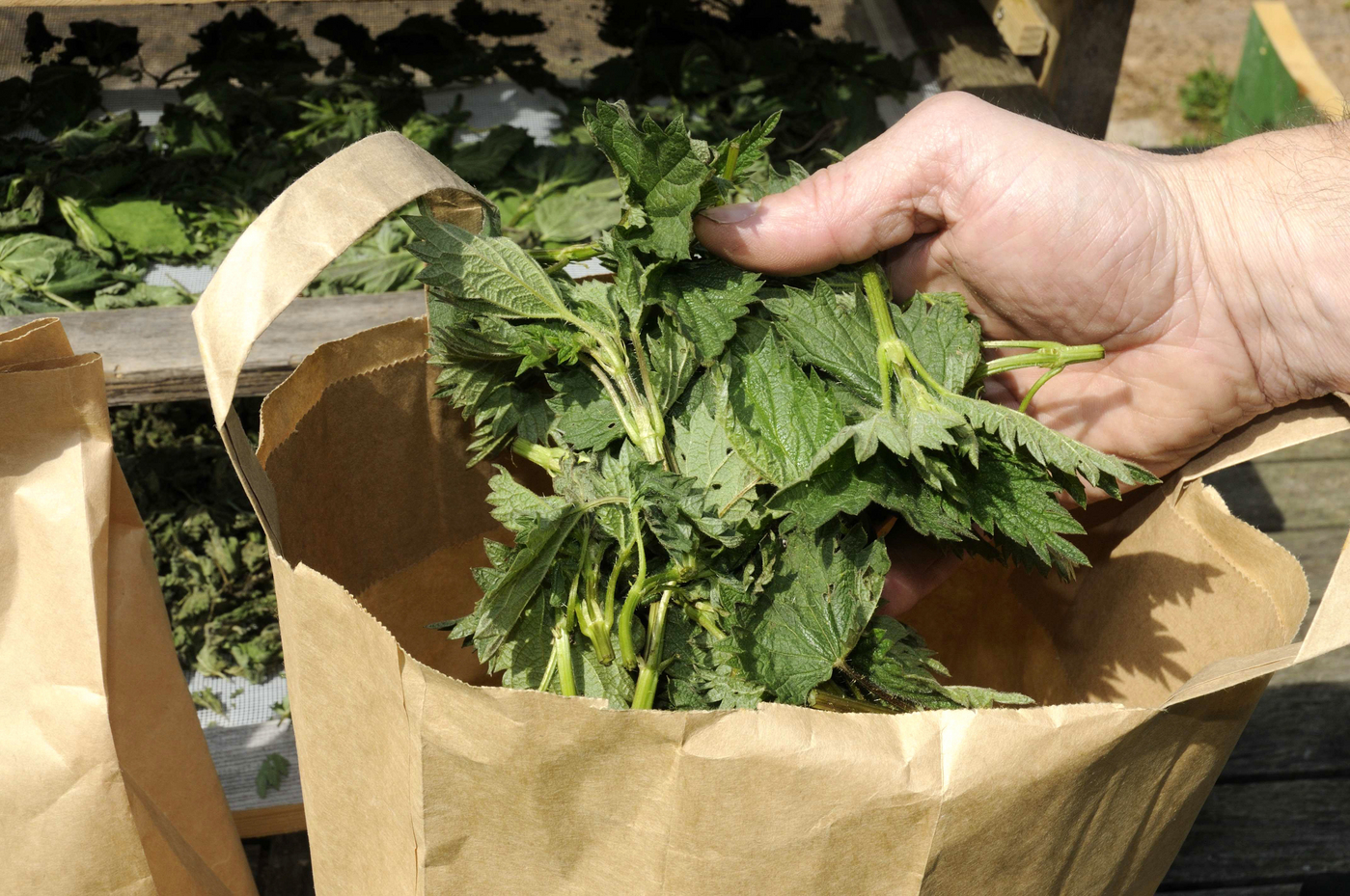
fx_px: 1742
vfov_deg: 28.9
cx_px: 675
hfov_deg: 42.4
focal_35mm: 46
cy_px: 448
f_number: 13
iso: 200
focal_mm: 31
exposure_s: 1/125
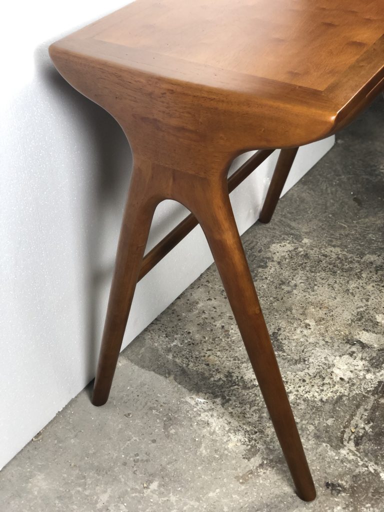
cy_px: 256
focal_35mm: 52
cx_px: 192
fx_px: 769
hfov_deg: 28.0
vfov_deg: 36.8
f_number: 2.4
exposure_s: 1/33
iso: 100
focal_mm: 6
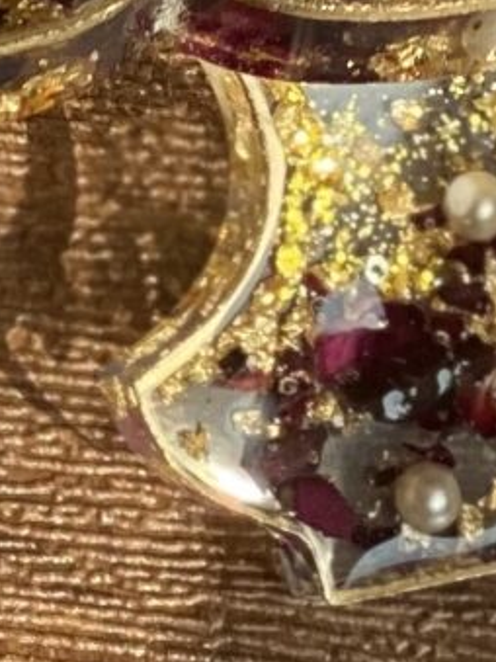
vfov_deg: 4.9
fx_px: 7513
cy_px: -1066
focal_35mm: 393
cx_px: -656
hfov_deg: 3.7
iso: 20
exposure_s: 1/716
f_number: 2
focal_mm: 6
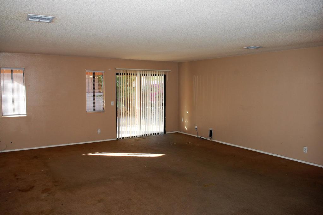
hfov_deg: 67.4
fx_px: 242
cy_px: 108
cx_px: 162
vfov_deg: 47.9
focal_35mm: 27
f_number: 5.6
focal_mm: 18
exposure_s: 1/125
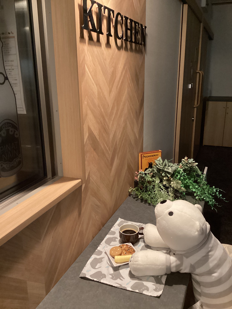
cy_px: 154
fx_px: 277
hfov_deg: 45.4
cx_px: 116
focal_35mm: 31
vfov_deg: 58.4
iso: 500
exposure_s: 1/30
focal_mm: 3.3
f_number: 2.4
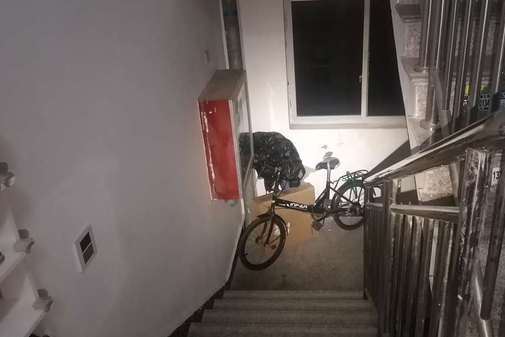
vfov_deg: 33.2
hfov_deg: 48.3
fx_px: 561
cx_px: 293
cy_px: 122
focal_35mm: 40
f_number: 2
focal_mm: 4.5
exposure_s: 1/12
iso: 1426
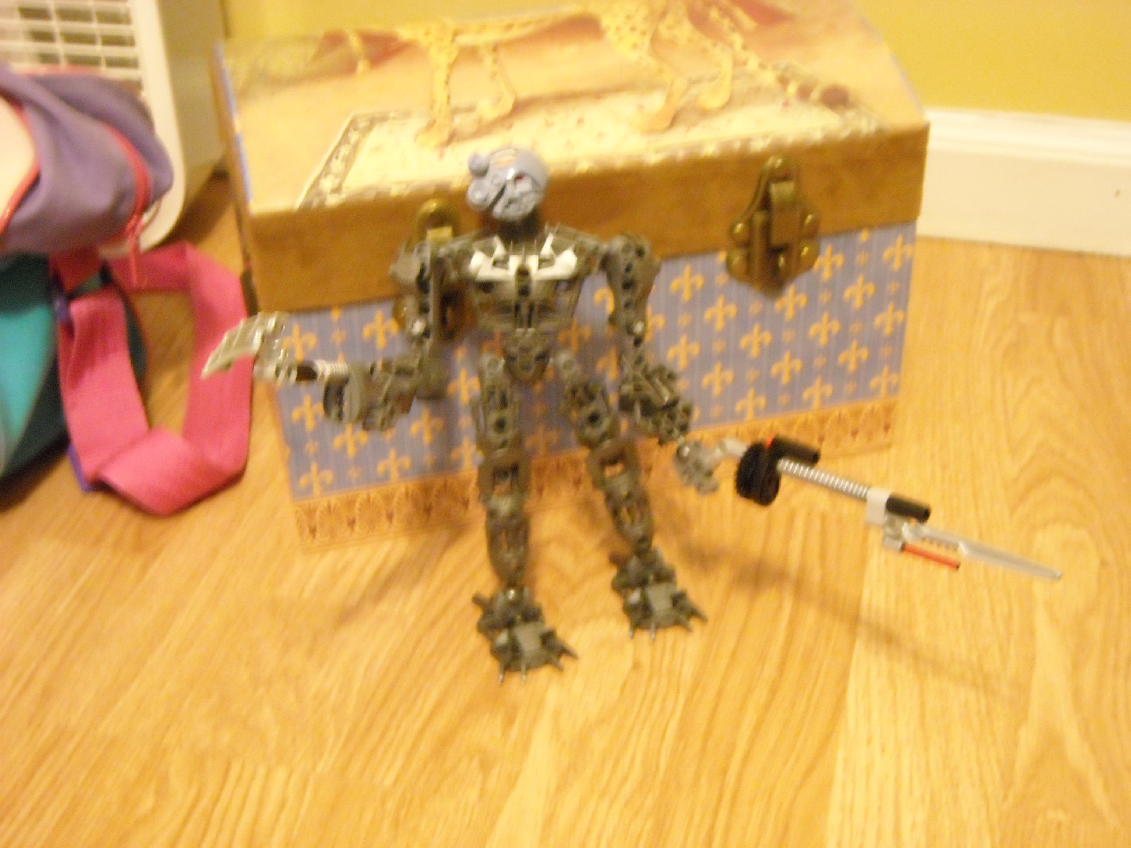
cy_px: 424
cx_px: 566
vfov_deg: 29.7
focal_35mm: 49
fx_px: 1601
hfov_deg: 38.9
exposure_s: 1/8
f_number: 3.2
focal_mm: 7.92
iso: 672
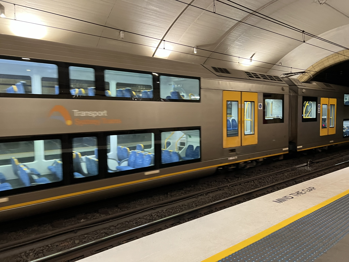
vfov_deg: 53.1
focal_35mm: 26
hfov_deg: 67.3
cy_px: 131
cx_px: 174
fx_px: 262
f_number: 1.5
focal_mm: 5.7
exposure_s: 1/50
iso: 320
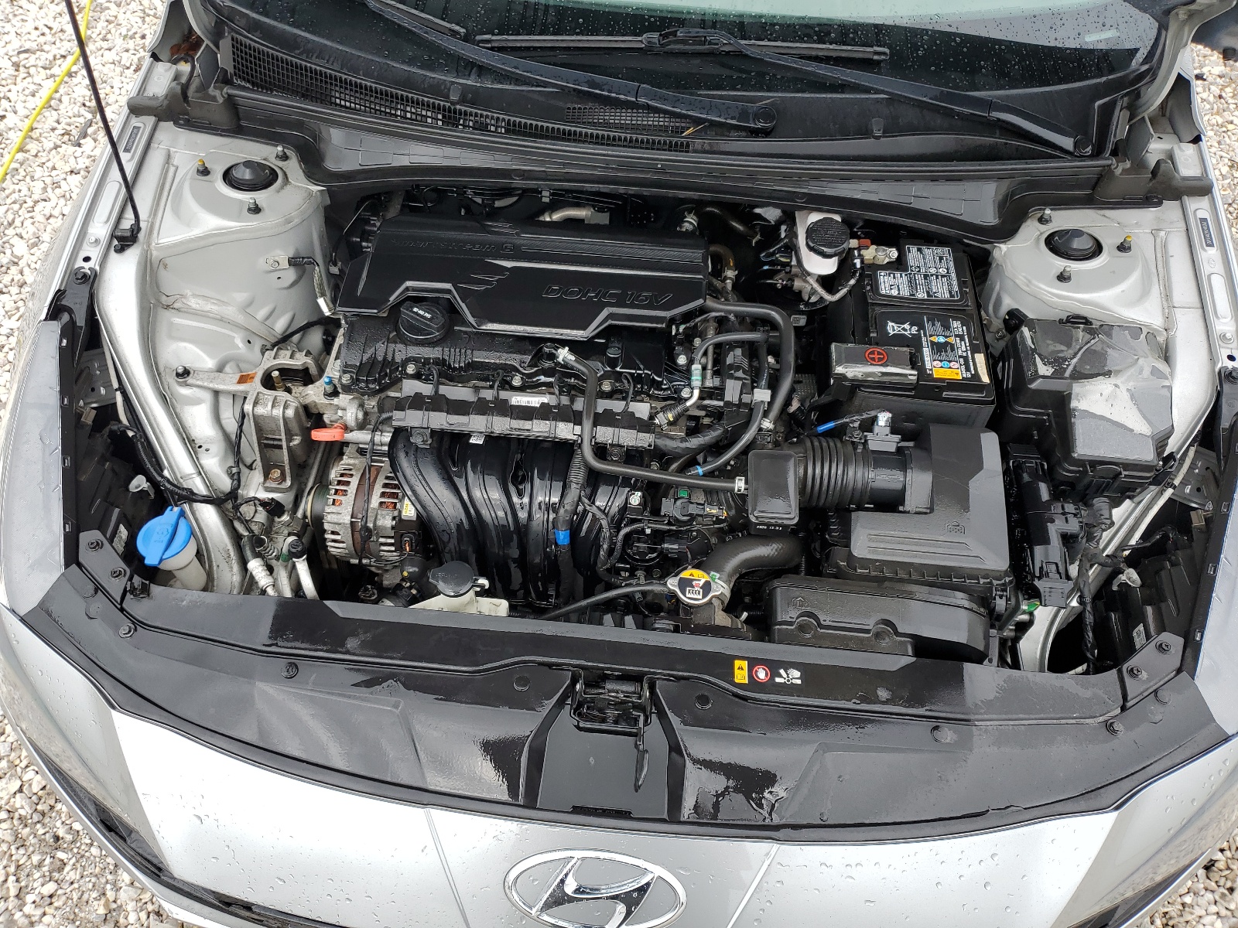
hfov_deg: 67.3
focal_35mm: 26
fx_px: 930
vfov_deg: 53.1
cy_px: 464
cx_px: 619
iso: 50
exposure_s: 1/1000
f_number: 1.5
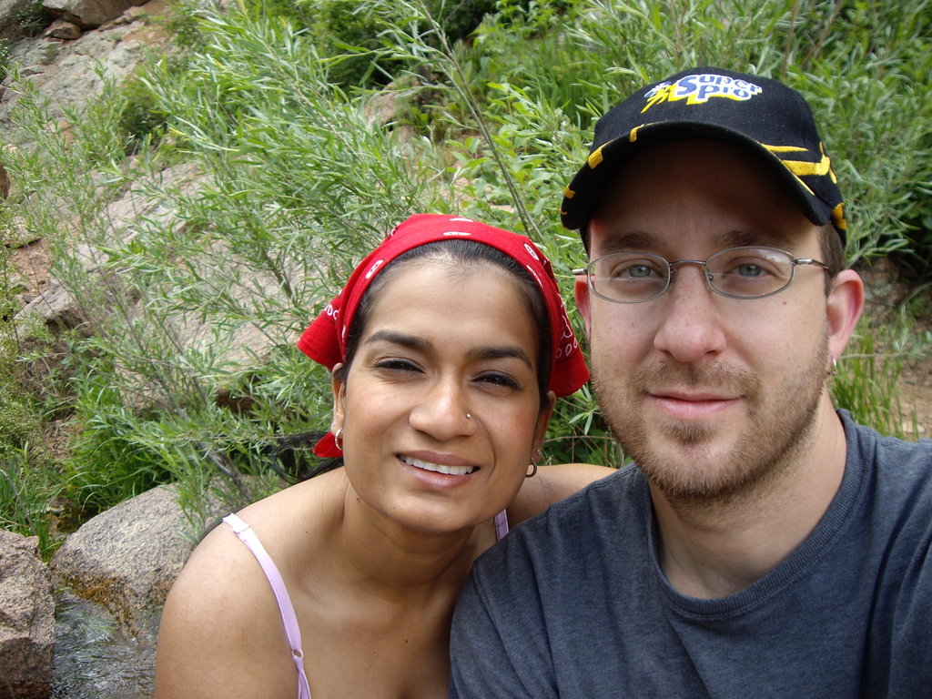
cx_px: 466
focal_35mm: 38
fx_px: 1023
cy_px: 350
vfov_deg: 37.7
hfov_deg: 49.0
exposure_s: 1/160
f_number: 2.7
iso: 50
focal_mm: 6.2
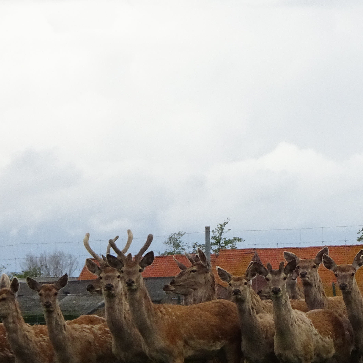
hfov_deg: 3.7
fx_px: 5564
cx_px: 436
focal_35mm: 469
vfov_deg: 3.7
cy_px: 333
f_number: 6.3
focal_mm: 34.17
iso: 160
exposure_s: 1/200
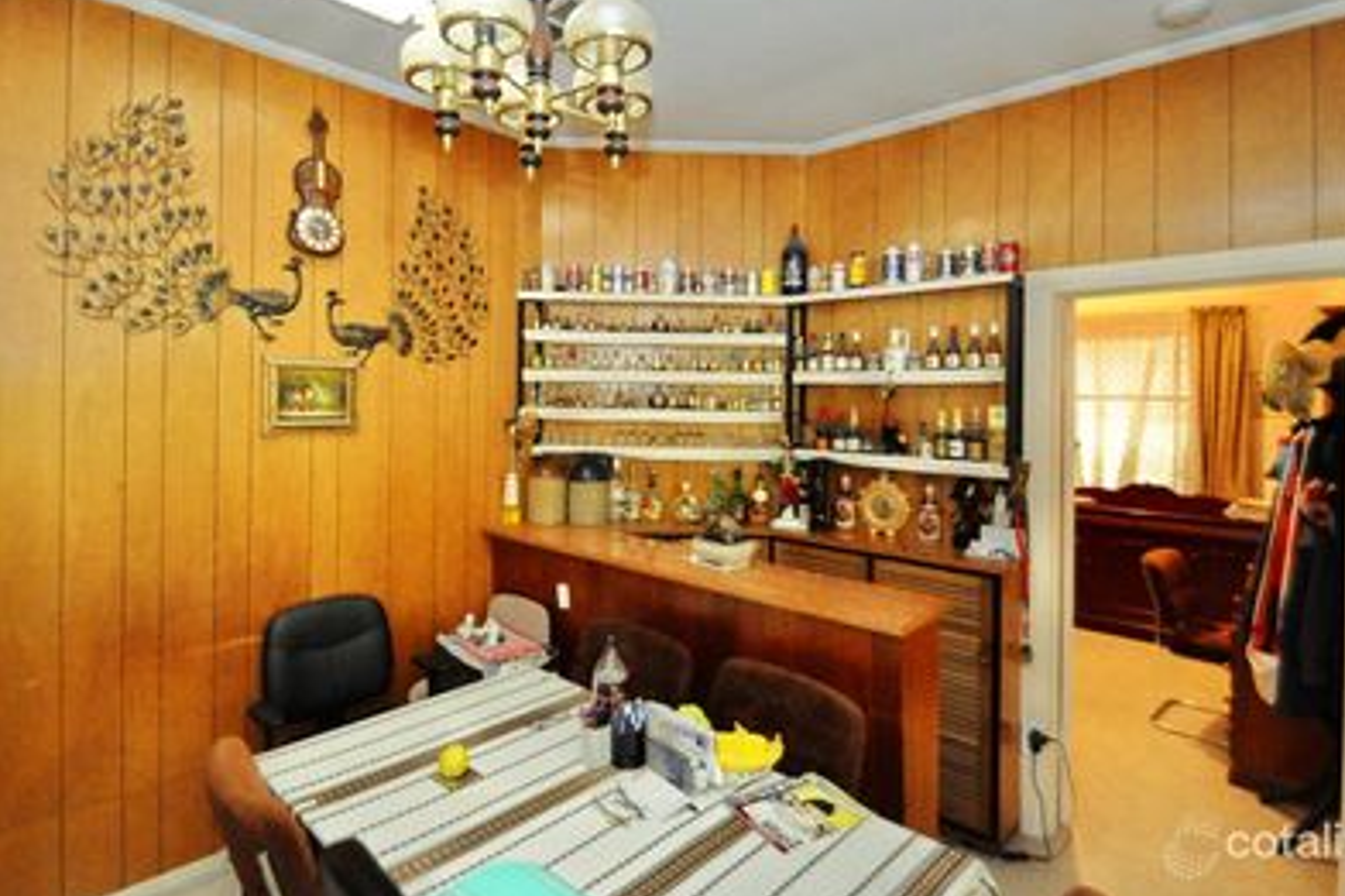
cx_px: 635
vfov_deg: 66.9
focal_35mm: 18
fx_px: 672
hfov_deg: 89.9
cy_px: 376
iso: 3200
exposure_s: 1/90
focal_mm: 10
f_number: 3.5
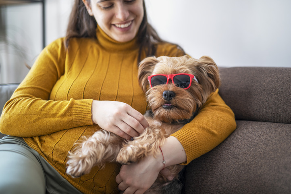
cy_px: 93
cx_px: 154
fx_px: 436
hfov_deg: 36.9
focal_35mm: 54
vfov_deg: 25.0
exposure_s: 1/320
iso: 200
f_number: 1.8
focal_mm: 50
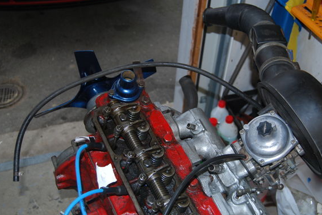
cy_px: 111
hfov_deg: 44.4
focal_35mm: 44
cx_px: 175
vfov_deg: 30.6
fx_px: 394
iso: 200
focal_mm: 26
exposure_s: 1/60
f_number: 4.2
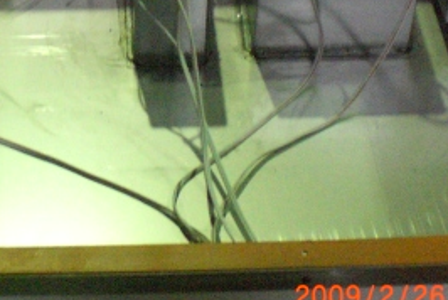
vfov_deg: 14.1
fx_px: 1183
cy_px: -25
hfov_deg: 21.2
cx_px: 106
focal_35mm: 95
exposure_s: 1/30
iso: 800
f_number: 3.1
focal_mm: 6.3
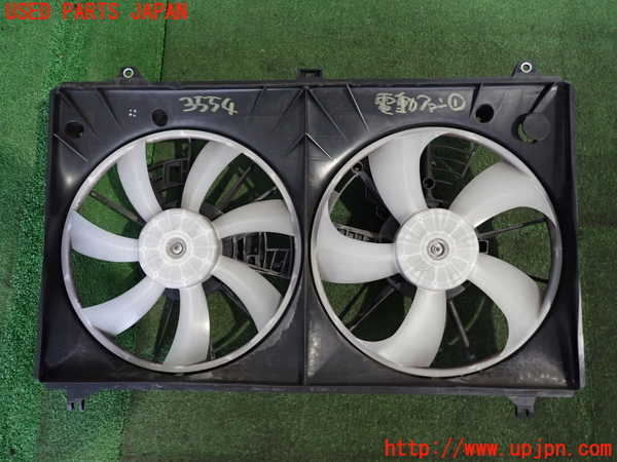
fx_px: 446
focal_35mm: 25
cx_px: 308
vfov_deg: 54.9
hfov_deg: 69.4
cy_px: 231
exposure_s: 1/30
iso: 400
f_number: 2
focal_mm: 4.5
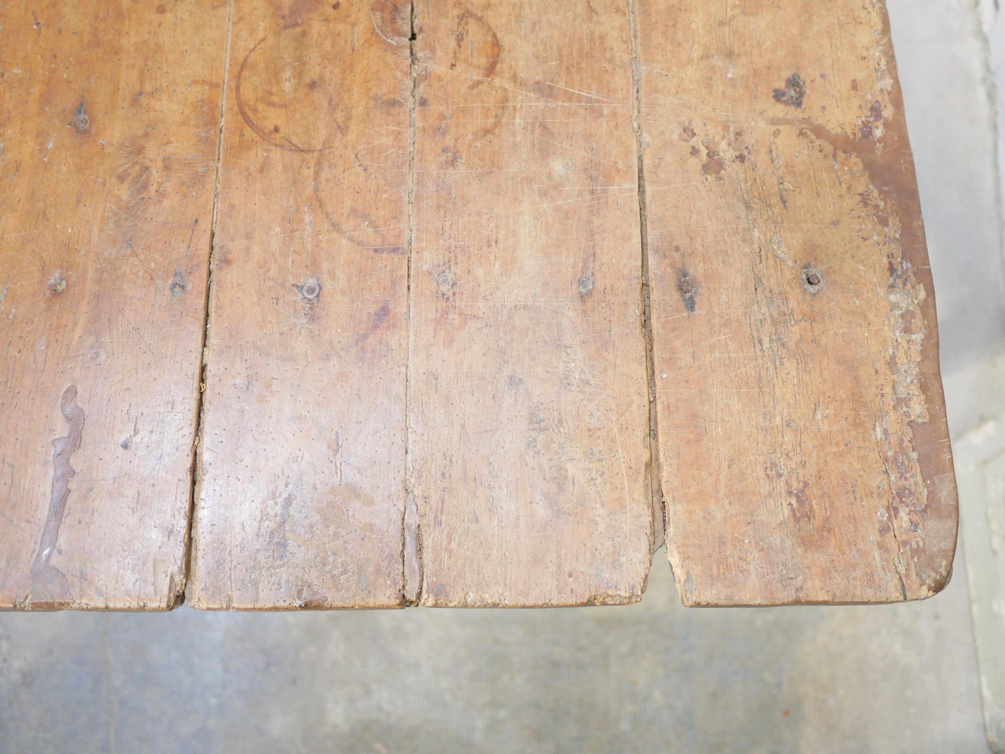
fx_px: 1162
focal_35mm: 40
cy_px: 377
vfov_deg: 36.0
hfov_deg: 46.8
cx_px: 502
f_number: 1.7
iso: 1250
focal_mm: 20
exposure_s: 1/60
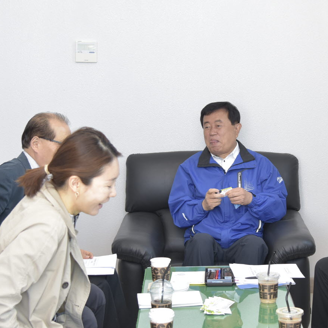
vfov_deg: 19.5
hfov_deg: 19.4
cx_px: 229
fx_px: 954
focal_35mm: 89
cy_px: 138
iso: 640
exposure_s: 1/125
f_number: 4.5
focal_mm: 40
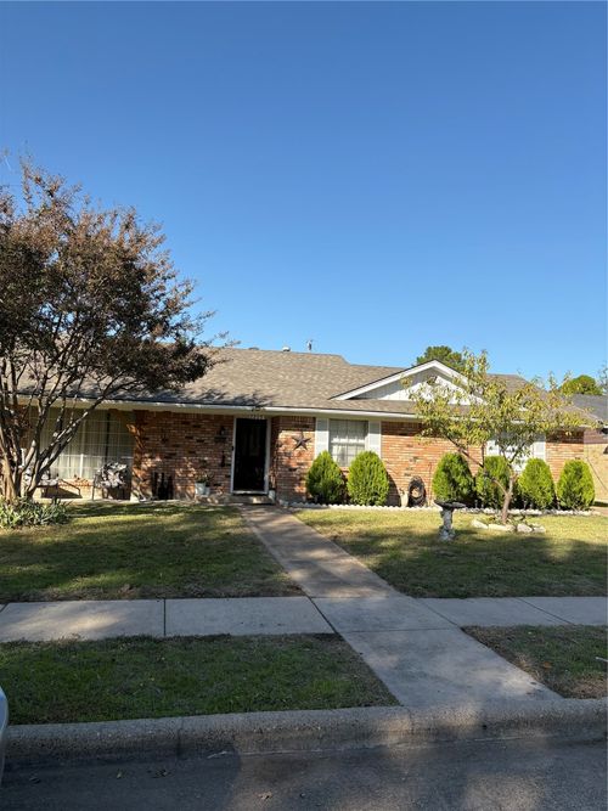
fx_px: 609
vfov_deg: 67.3
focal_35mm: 26
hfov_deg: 53.0
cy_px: 406
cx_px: 304
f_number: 1.6
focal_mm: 5.96
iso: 50
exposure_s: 1/2639
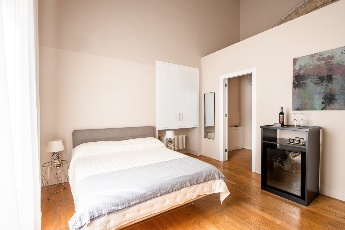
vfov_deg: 70.4
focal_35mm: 17
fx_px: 163
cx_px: 172
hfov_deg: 93.3
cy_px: 115
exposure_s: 1/25
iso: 250
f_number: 11
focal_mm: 17
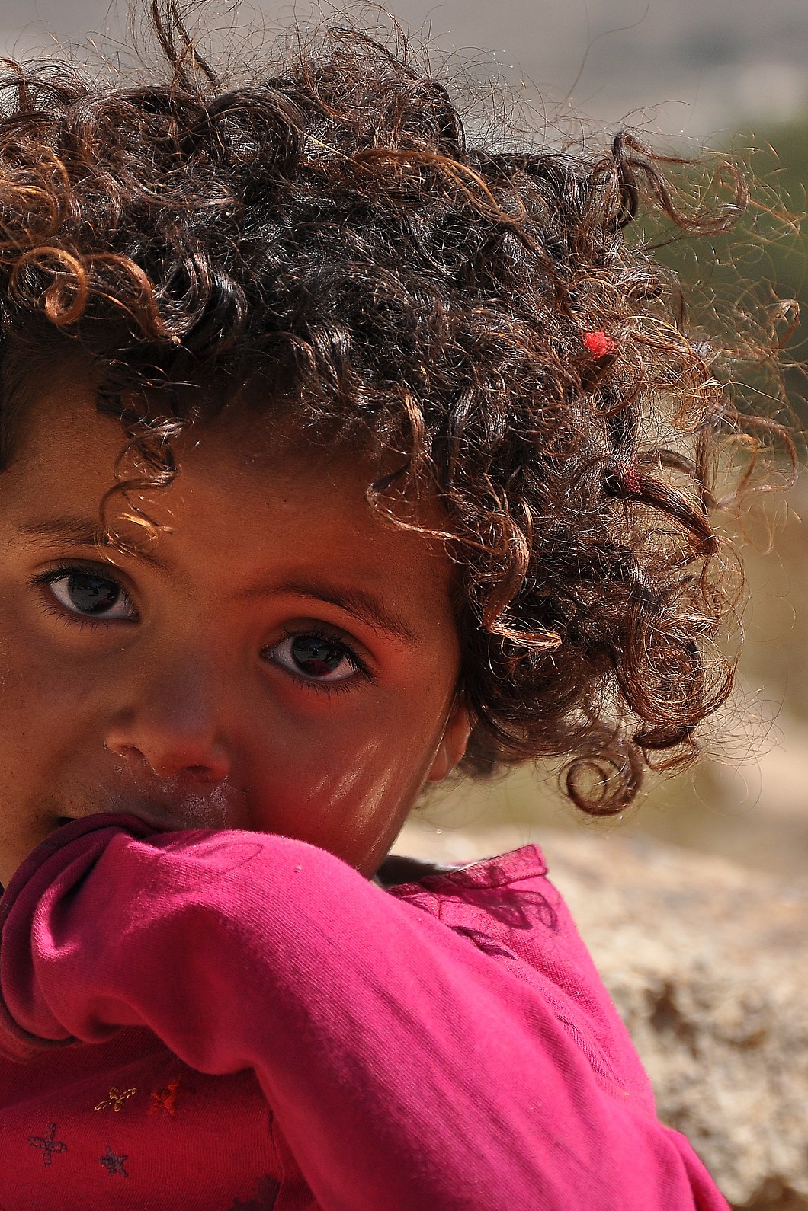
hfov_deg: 6.6
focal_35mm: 208
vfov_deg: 9.9
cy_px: 606
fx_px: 7002
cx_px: 266
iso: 200
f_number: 7.1
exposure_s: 1/800
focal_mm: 92
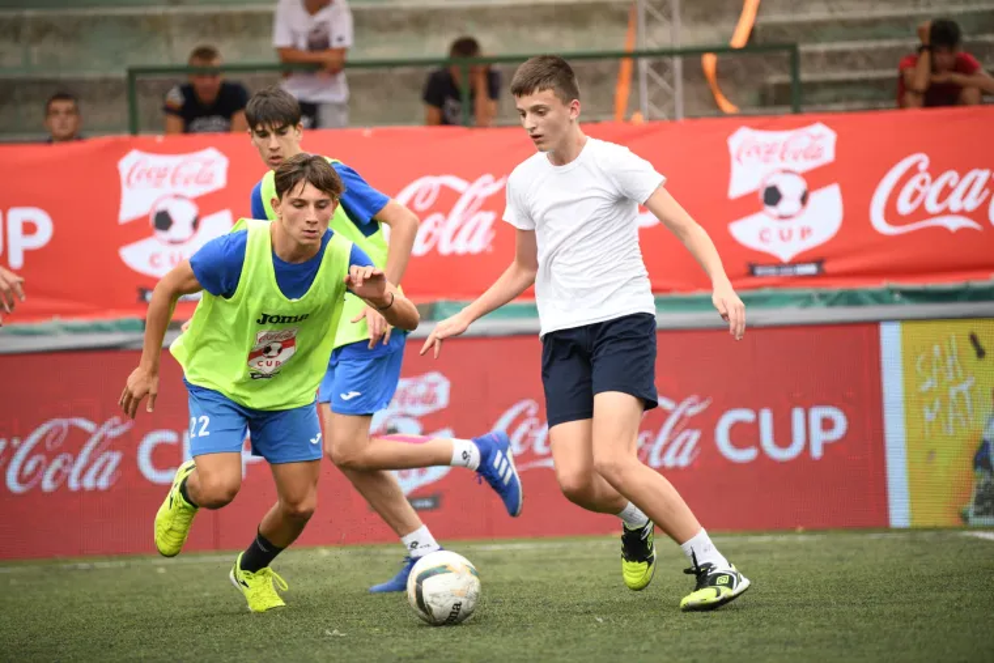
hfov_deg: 11.4
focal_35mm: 180
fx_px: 4971
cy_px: 332
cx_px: 497
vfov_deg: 7.6
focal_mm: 180
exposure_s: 1/1250
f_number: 2.8
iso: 400
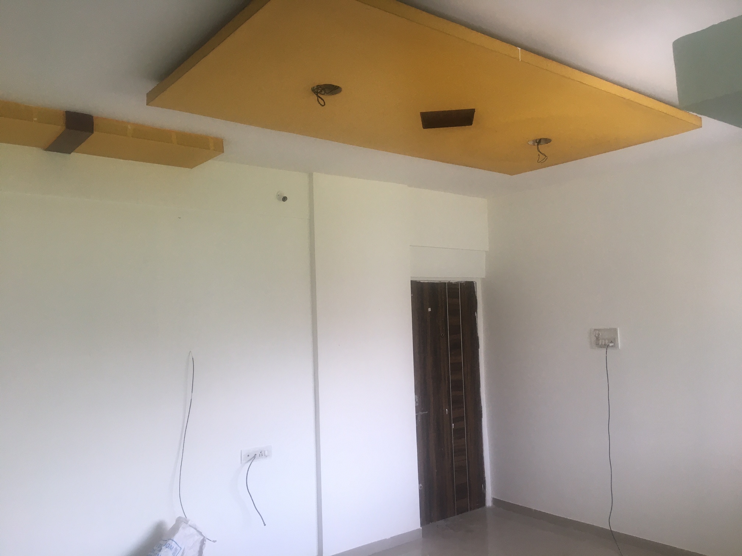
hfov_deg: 61.7
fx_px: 622
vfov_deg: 48.2
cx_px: 371
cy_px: 278
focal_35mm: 29
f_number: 2.2
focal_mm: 4.15
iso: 25
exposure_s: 1/33
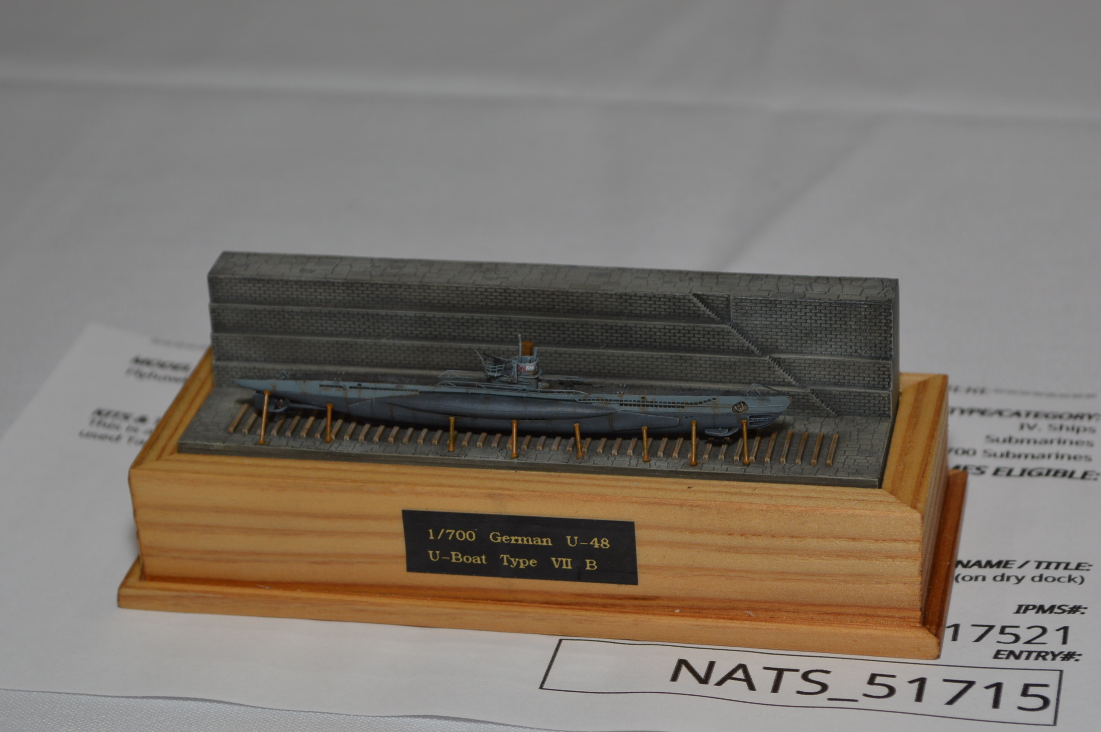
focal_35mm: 99
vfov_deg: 13.8
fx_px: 3012
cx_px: 612
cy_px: 421
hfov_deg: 20.7
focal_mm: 55
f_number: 8
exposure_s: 1/60
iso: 100
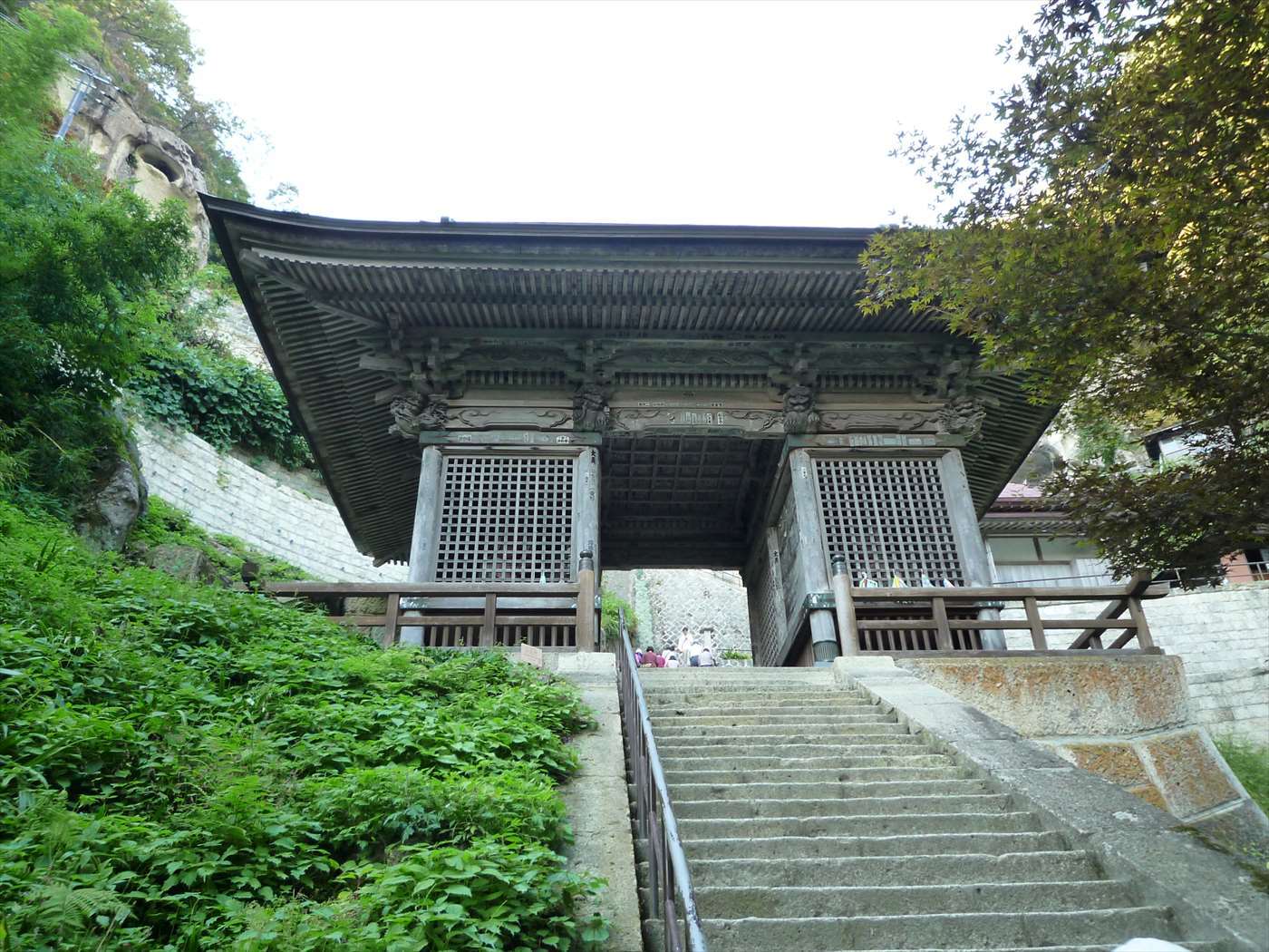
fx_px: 916
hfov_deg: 69.4
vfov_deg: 54.9
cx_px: 634
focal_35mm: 25
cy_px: 476
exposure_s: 1/40
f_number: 2.8
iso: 160
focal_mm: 4.4
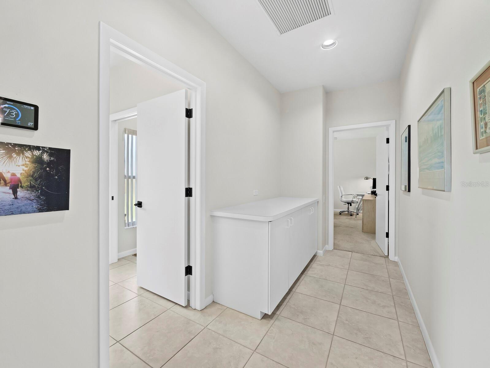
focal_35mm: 14
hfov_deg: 102.0
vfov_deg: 85.7
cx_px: 245
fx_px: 198
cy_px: 184
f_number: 10
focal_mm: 7
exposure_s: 1/4
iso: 500
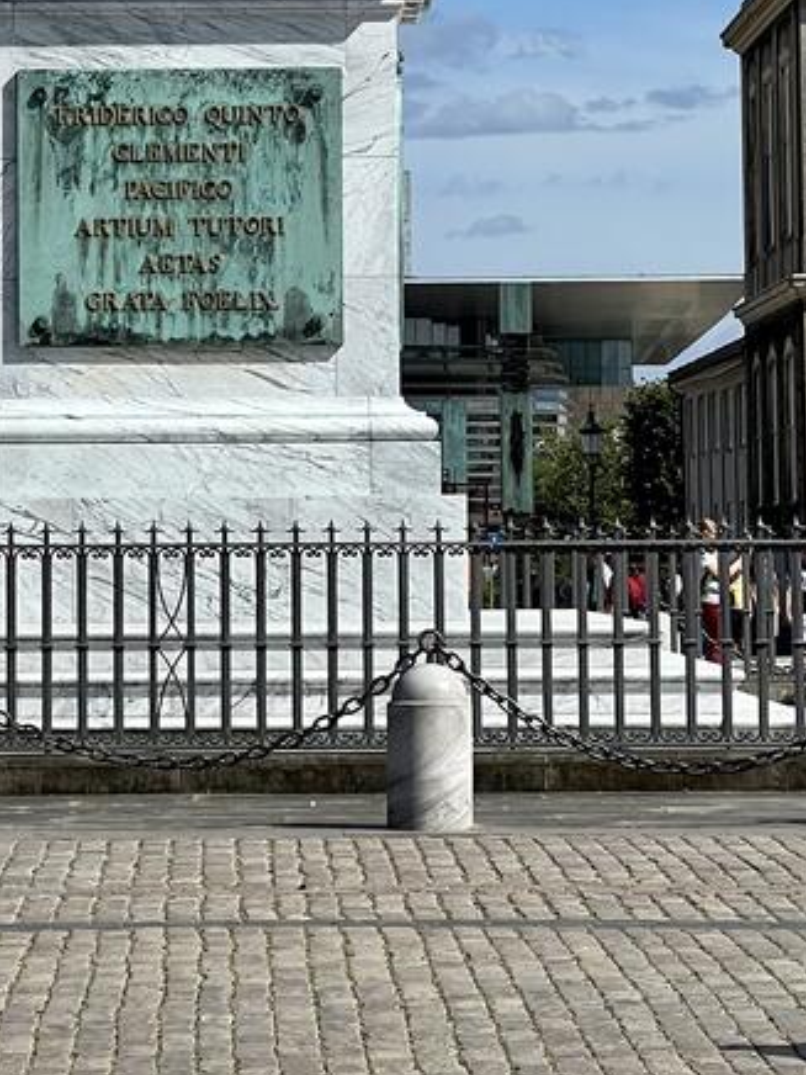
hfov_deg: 8.2
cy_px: -54
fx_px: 5619
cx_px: 227
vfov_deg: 10.8
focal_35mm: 181
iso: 32
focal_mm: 9
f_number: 2.8
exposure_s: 1/1233
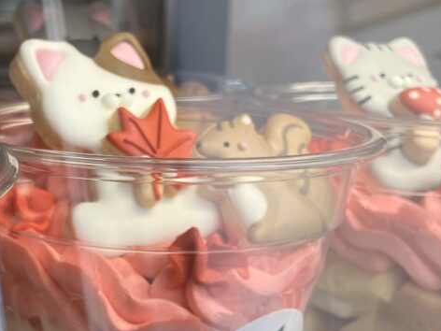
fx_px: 968
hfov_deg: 25.1
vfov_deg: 18.8
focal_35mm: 76
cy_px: 343
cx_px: 73
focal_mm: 3.99
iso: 40
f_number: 1.8
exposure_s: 1/60
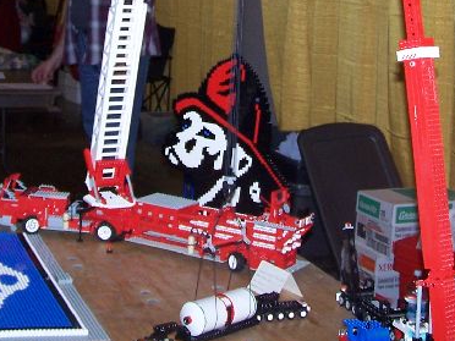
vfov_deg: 17.8
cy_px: -2
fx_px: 1065
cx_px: 234
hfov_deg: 24.1
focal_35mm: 81
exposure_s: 1/60
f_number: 2.8
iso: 140
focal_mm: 6.3
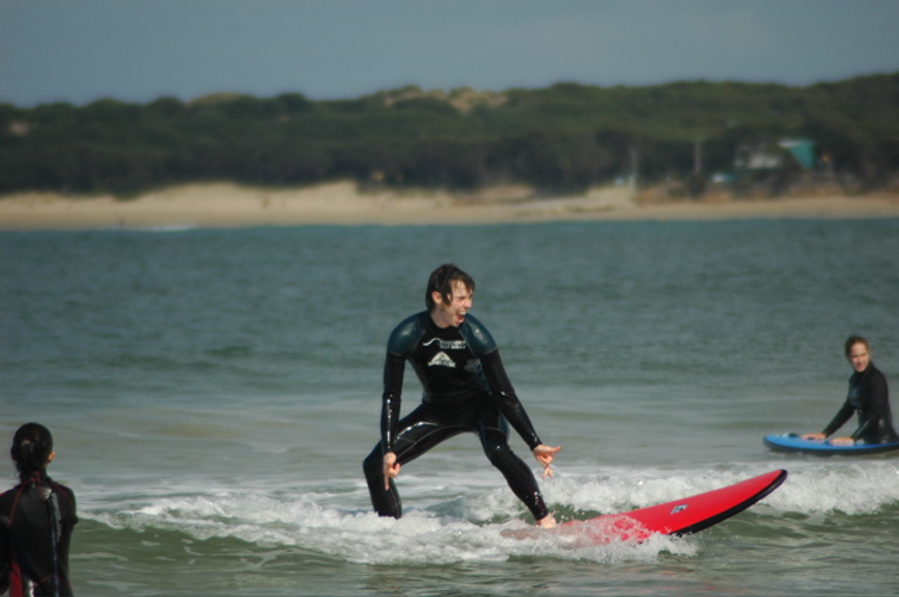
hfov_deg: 4.6
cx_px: 450
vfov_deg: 3.0
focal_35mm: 450
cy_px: 298
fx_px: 11223
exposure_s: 1/500
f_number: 5.6
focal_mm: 300
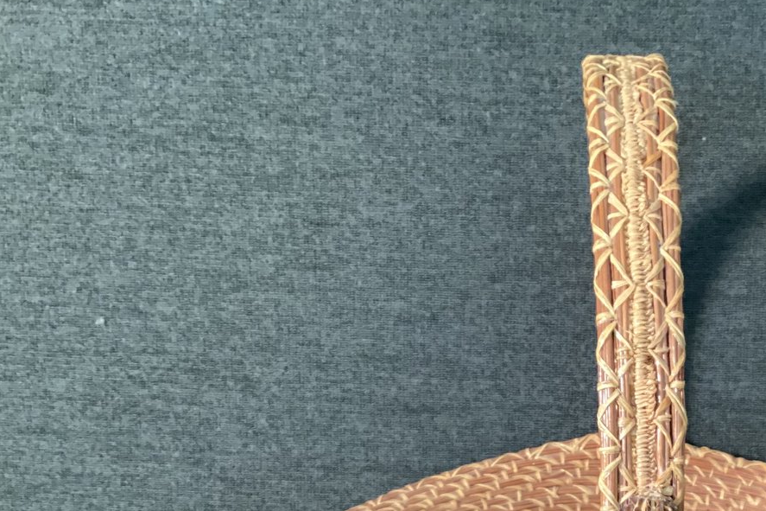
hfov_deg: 35.0
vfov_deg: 24.0
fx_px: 1170
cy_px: 451
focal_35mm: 55
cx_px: 622
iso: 320
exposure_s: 1/40
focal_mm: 3.3
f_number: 2.4
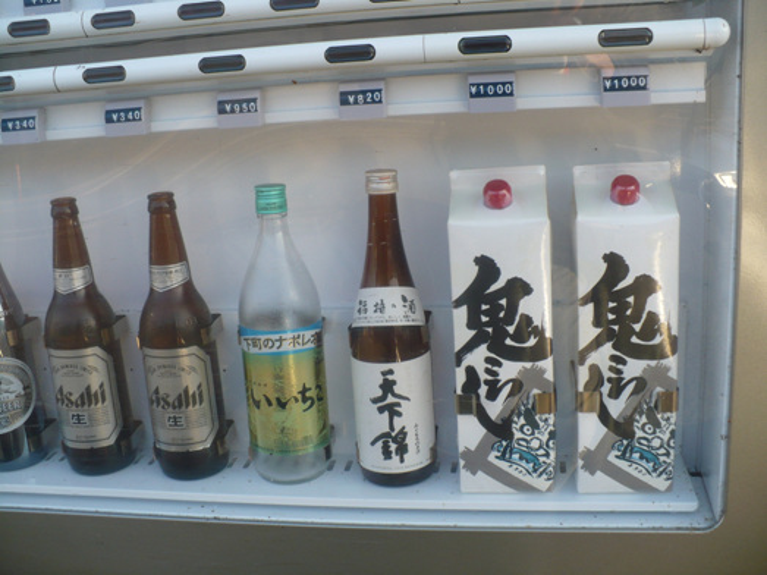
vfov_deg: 38.7
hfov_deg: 50.1
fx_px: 820
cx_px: 384
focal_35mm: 37
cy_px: 288
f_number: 2.8
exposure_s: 1/200
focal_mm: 6.1
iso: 100
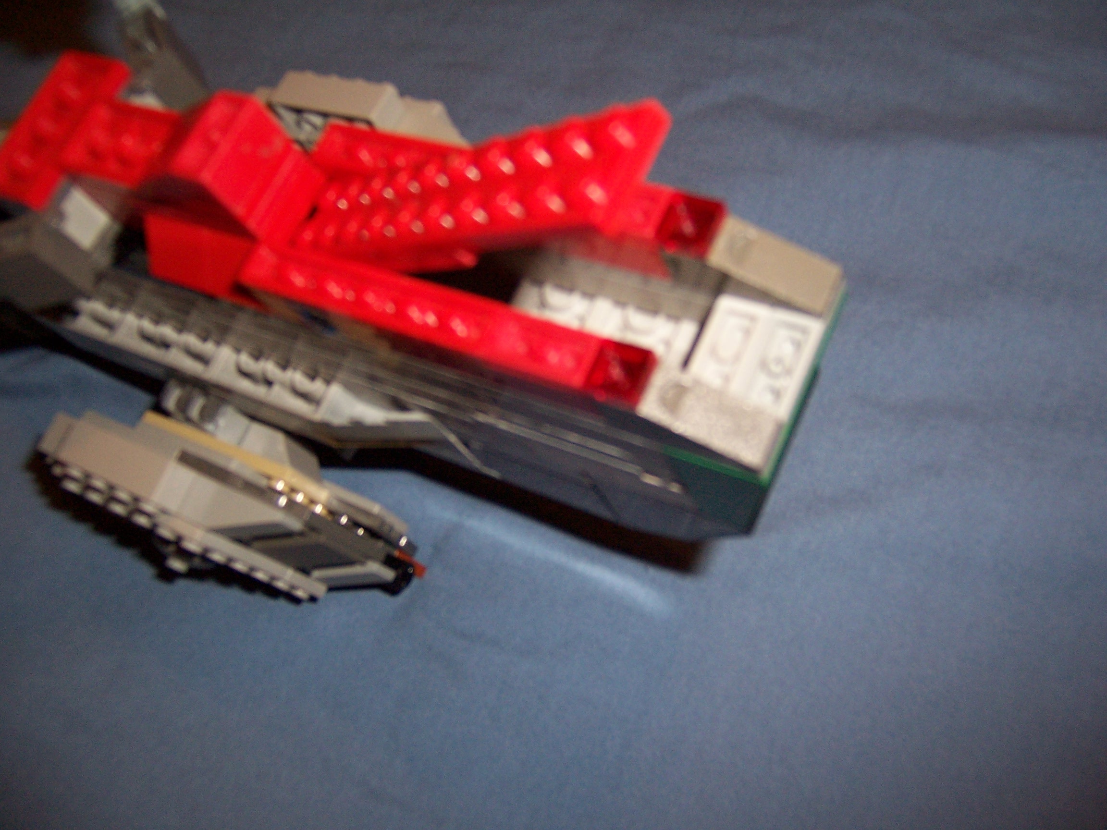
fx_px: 1055
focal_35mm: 33
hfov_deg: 55.4
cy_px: 415
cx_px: 554
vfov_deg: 42.9
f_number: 2.8
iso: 140
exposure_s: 1/60
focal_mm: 5.5
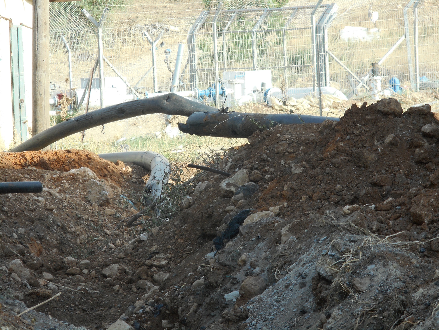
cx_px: 220
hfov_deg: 9.9
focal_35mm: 200
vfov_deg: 7.4
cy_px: 165
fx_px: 2536
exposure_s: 1/60
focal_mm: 36
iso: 80
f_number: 6.6
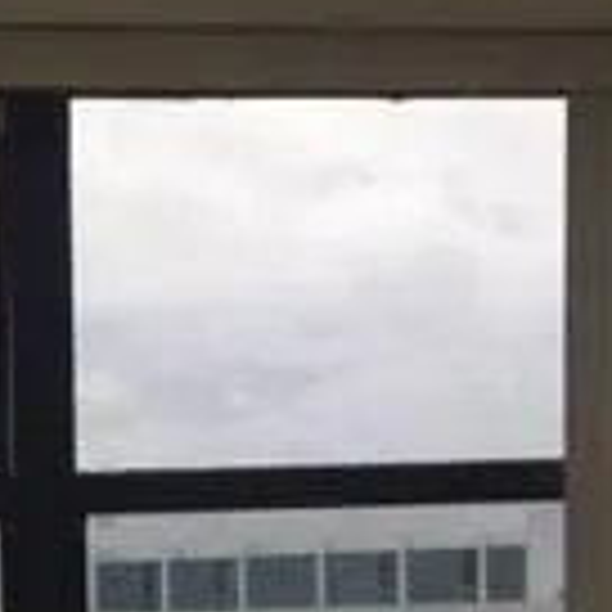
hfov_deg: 13.7
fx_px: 2420
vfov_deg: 13.8
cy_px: 801
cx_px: -270
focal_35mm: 121
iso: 32
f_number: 2.2
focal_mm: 4.15
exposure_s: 1/1582
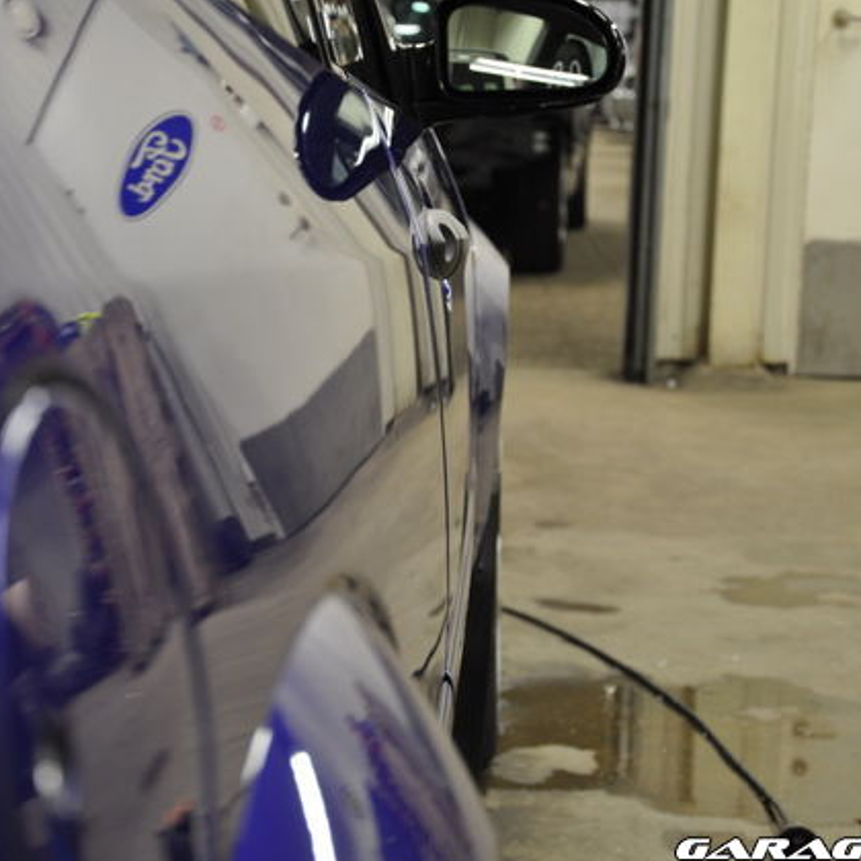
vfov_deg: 17.9
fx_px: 2730
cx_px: 371
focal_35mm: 97
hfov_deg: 17.9
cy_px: 434
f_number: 5
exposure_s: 1/15
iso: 450
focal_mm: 50
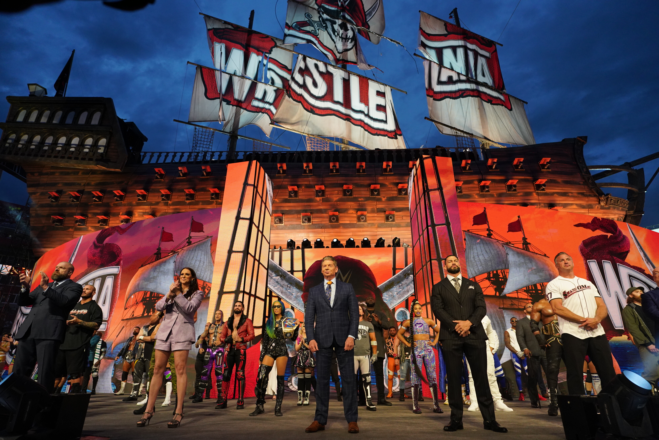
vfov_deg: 61.9
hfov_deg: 84.0
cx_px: 330
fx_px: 366
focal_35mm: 20
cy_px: 220
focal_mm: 20
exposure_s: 1/1000
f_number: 2.8
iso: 2500
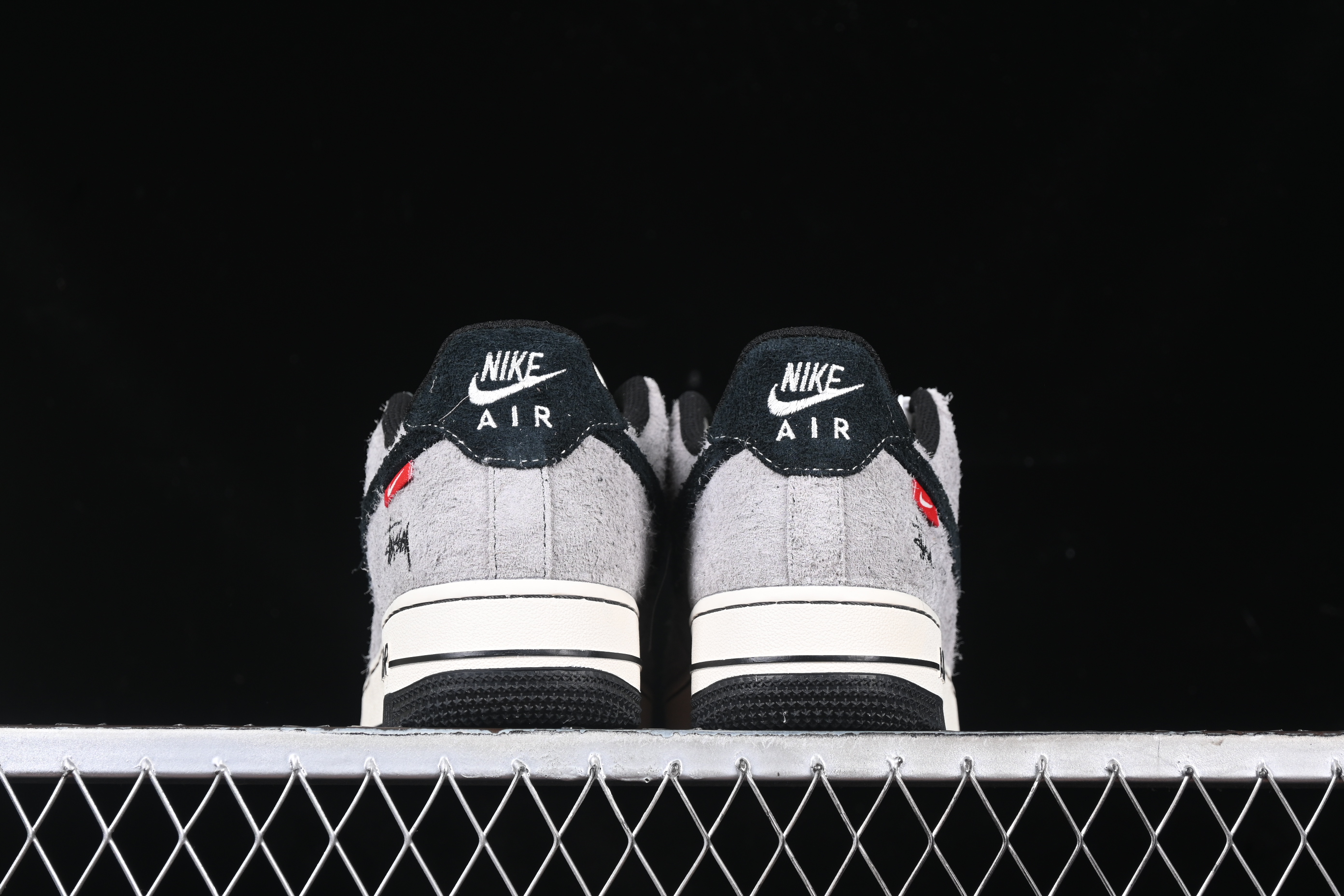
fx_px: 2800
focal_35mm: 75
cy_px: 448
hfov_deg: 27.0
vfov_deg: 18.2
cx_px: 672
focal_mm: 50
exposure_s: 1/60
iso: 160
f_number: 6.3
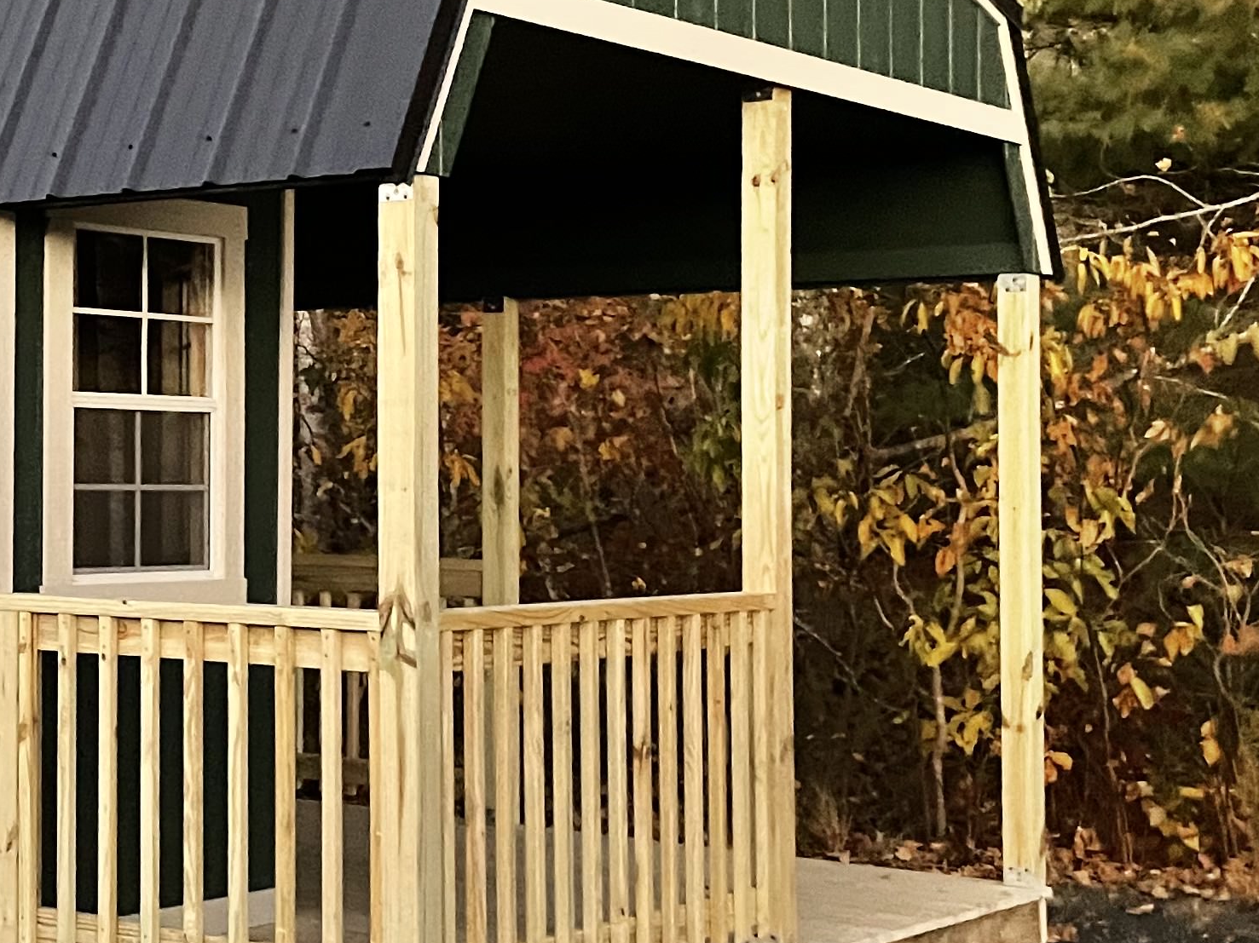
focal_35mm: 71
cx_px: -37
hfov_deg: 25.8
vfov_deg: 20.7
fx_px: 2582
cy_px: 390
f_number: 1.6
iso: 1000
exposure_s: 1/30
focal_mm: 4.2
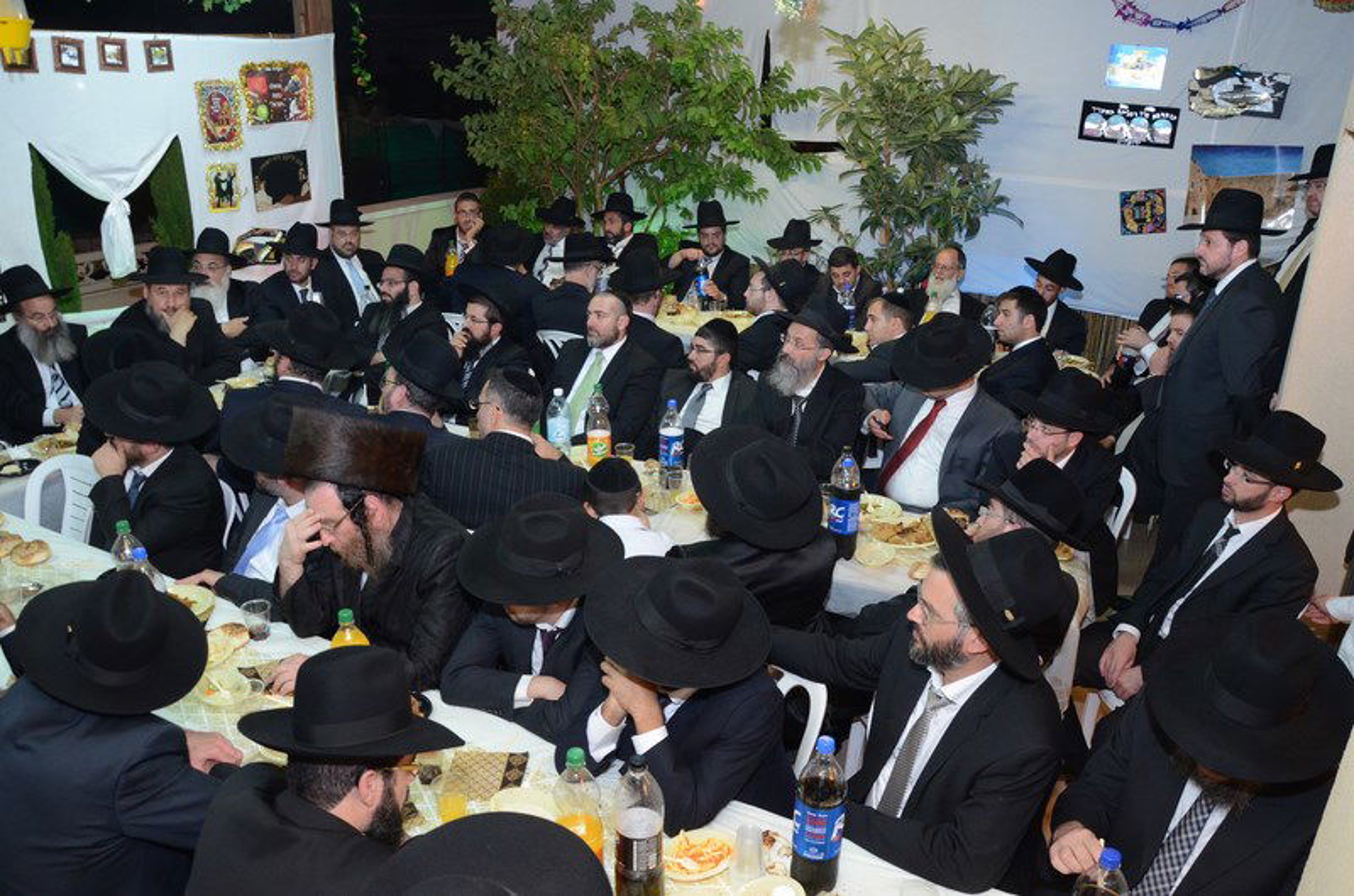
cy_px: 448
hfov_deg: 67.5
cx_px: 677
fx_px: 1013
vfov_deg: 47.7
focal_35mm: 27
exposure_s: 1/60
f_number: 5
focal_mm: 18
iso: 1600
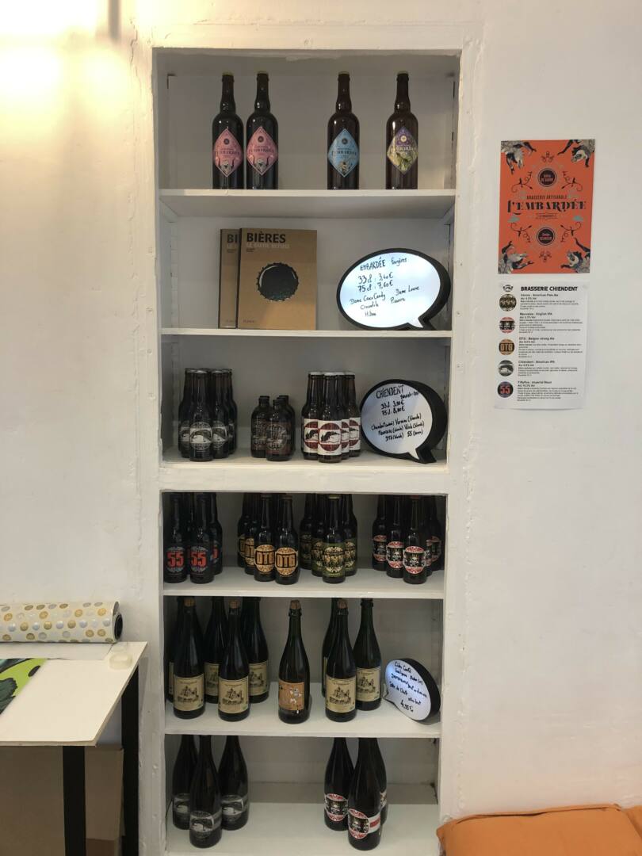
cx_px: 321
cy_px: 428
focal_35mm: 28
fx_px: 692
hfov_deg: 49.7
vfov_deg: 63.4
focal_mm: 4
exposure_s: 1/17
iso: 50
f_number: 1.8
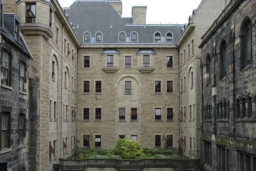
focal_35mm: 33
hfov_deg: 57.3
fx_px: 234
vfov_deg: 39.9
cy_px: 86
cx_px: 128
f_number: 6.3
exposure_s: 1/160
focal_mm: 22
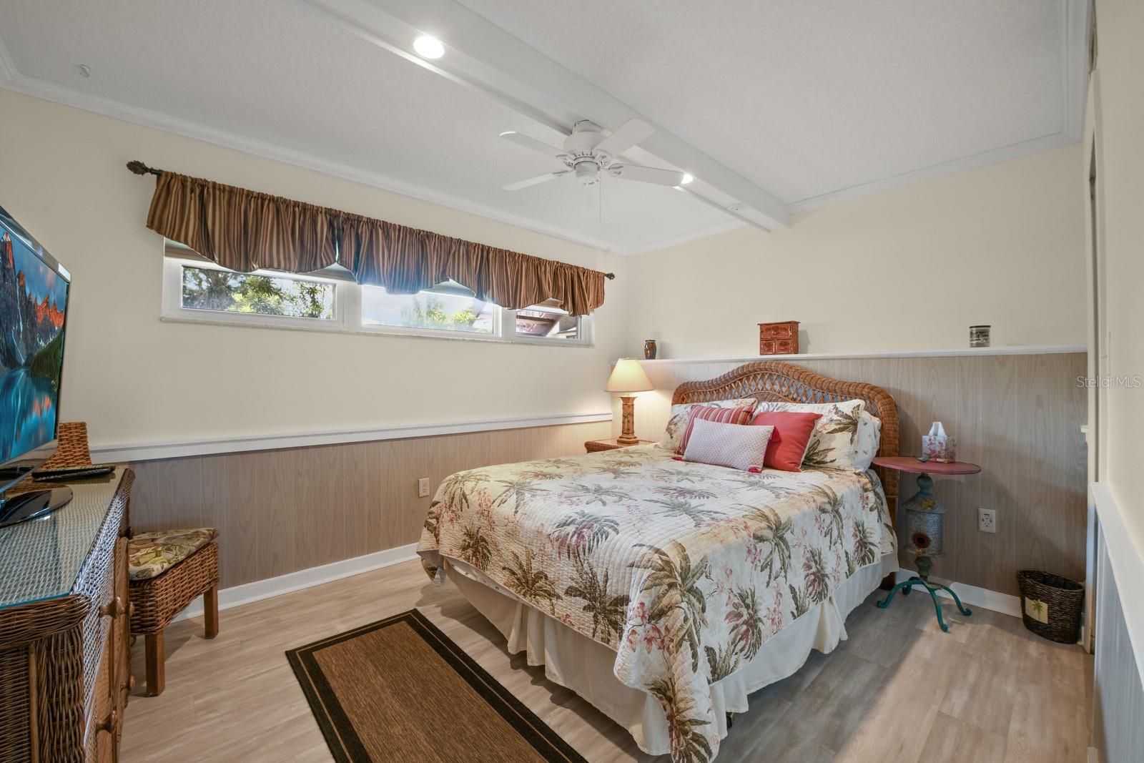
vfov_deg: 81.2
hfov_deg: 104.2
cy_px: 382
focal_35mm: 14
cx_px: 572
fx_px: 445
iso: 320
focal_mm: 14
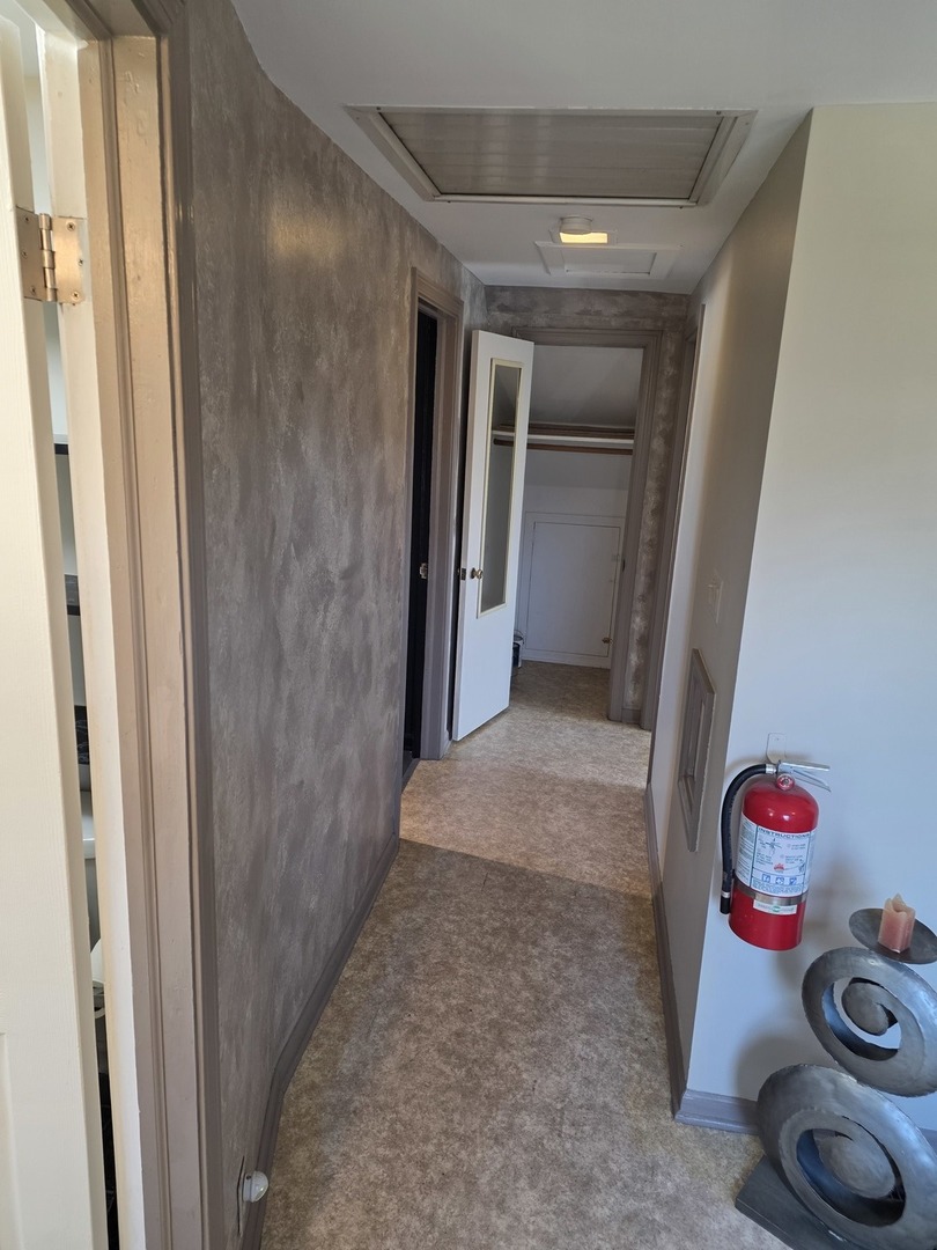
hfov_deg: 58.9
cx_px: 468
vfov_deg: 73.9
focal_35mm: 23
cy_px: 625
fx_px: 830
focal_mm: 6.25
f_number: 1.7
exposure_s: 1/120
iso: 200
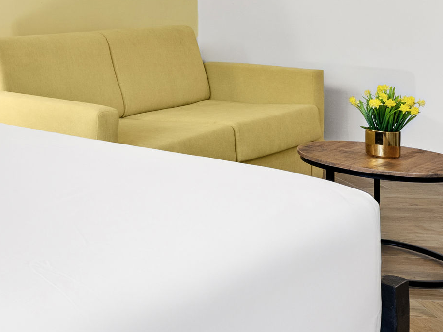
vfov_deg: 22.1
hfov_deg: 25.2
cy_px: -30
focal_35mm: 63
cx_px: -174
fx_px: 806
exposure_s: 1/2
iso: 250
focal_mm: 20
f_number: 10
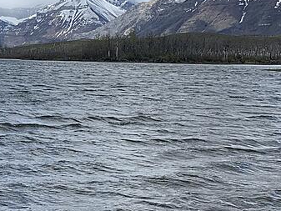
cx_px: -92
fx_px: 642
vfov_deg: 18.7
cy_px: 108
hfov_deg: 22.0
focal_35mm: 79
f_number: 1.8
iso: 25
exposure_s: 1/3521
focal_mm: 4.25
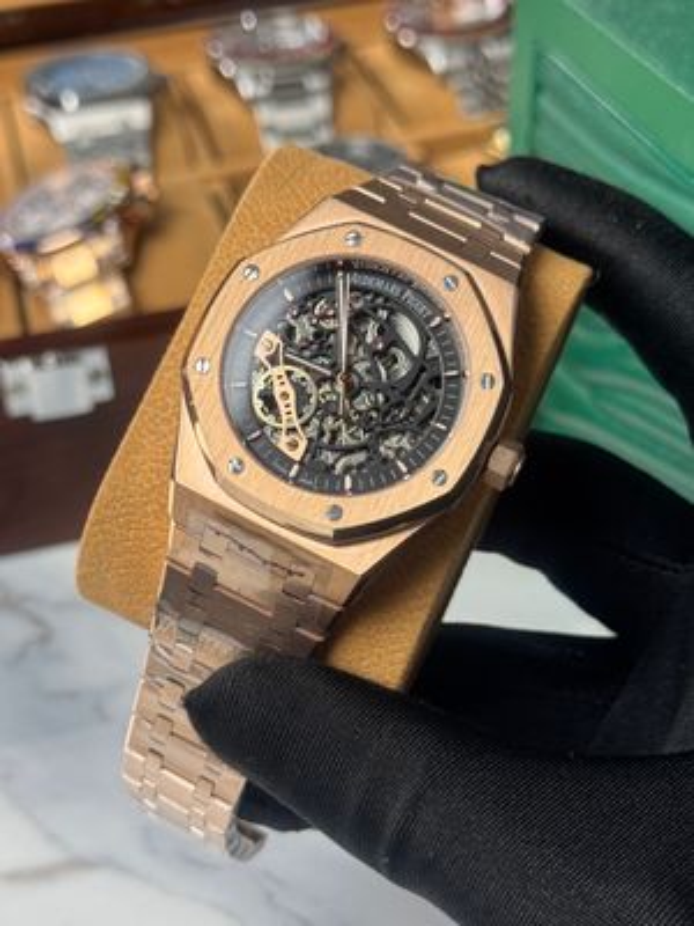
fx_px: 1283
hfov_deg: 30.3
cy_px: 463
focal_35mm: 48
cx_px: 347
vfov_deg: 39.7
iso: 50
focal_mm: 6.76
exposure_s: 1/121
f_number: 1.78
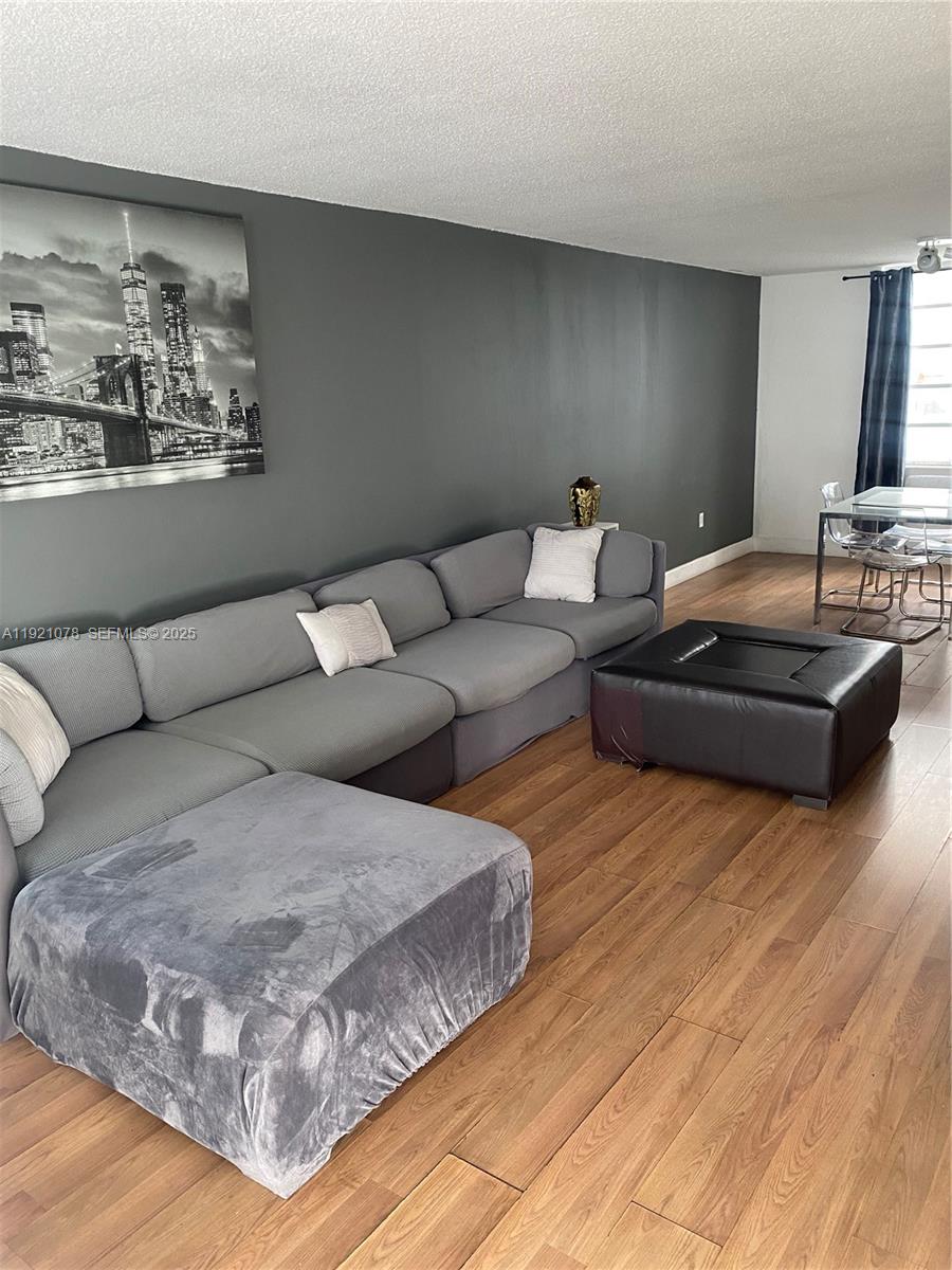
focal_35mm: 26
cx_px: 476
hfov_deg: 53.1
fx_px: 953
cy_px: 635
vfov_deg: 67.3
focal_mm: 4.25
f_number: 1.8
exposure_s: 1/81
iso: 125
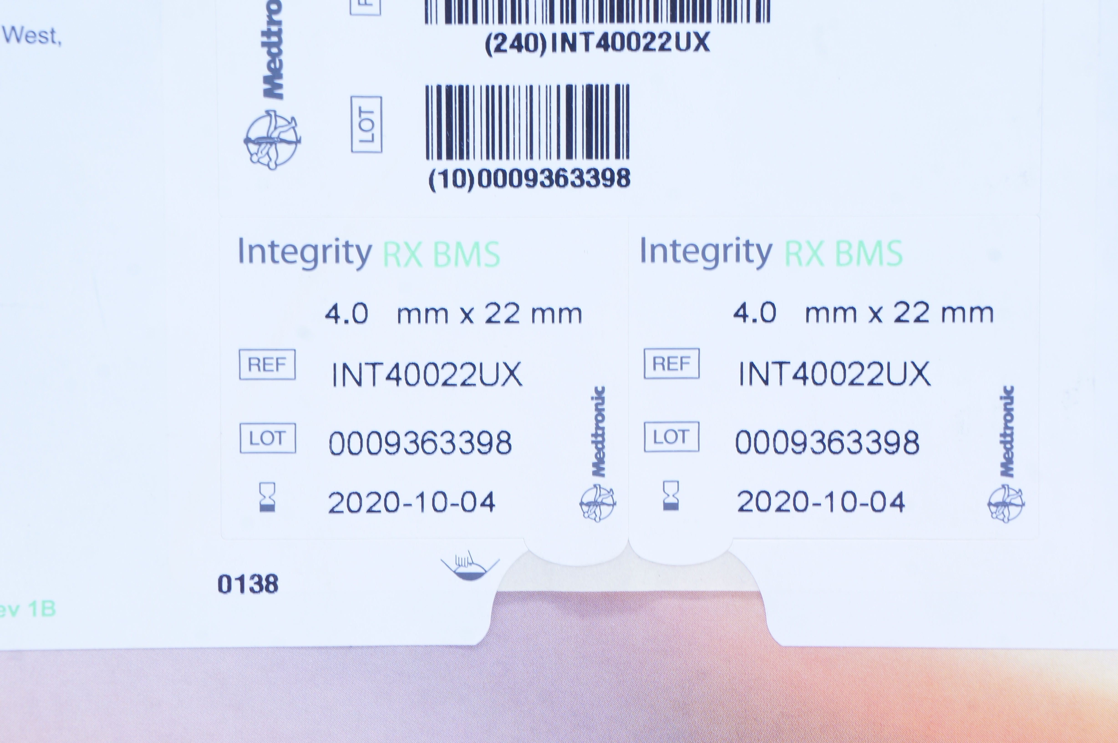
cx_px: 559
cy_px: 372
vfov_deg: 16.5
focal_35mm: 82
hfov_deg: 24.6
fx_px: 2559
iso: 400
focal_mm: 55
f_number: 11
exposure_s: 1/10
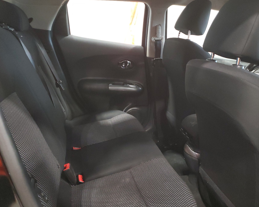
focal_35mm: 30
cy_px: 104
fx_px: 230
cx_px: 147
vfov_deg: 48.5
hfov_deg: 58.6
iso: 302
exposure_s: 1/20
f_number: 1.5
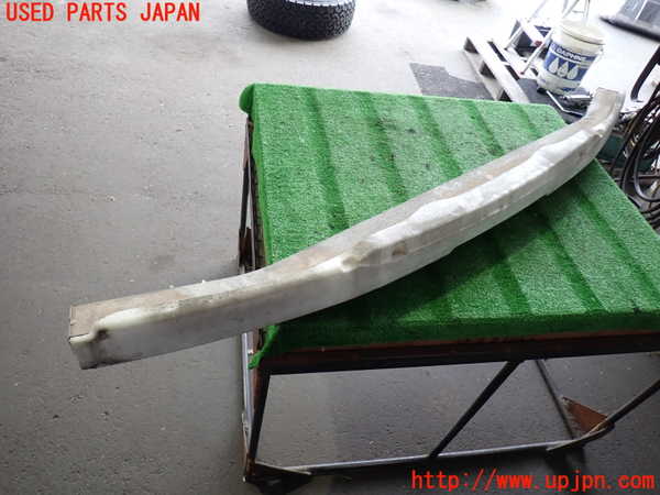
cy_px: 248
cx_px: 330
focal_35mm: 25
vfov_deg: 54.9
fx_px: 477
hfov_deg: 69.4
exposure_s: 1/60
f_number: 2
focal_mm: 4.5
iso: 200
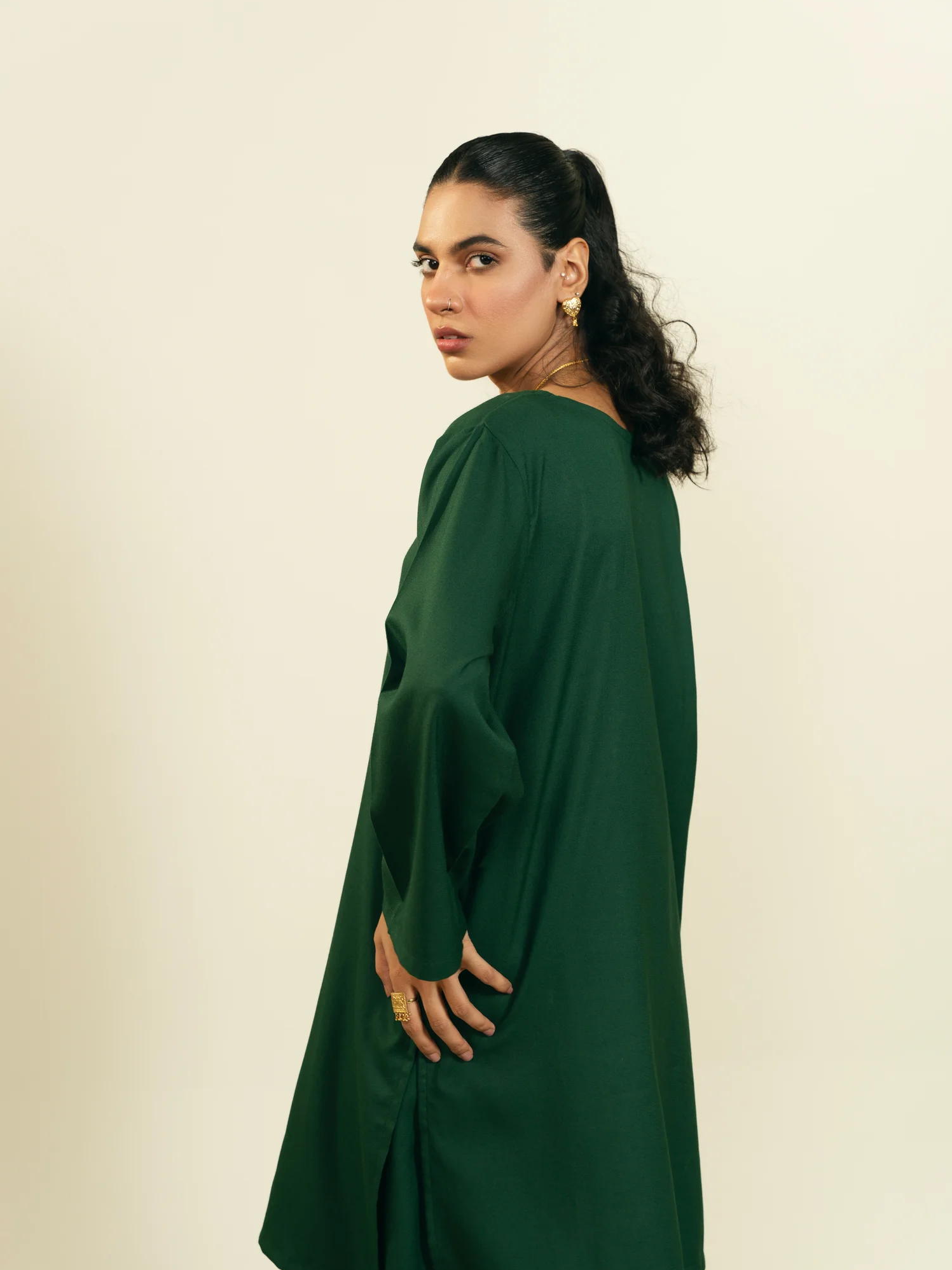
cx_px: 476
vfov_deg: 29.8
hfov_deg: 22.6
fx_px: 2383
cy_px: 646
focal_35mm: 65
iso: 160
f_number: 5
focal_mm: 60
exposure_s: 1/250
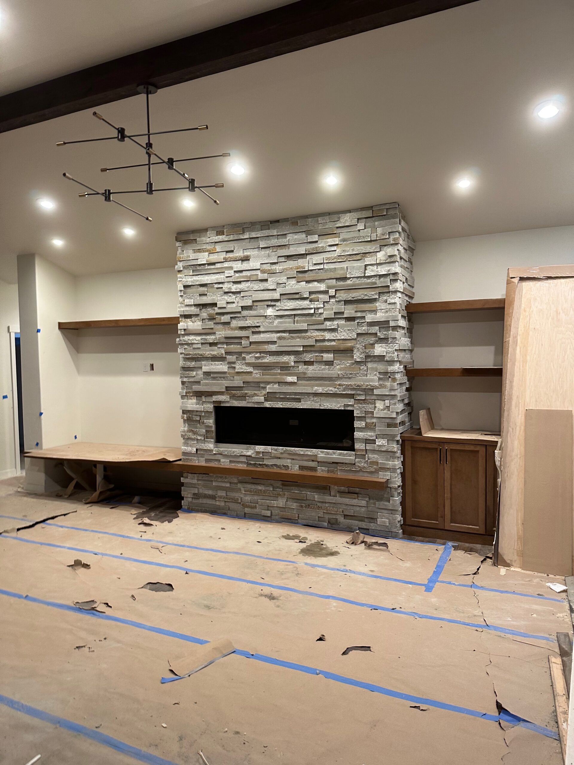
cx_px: 287
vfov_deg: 71.6
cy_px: 382
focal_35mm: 24
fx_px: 531
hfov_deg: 56.8
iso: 160
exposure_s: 1/60
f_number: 1.78
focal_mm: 6.86
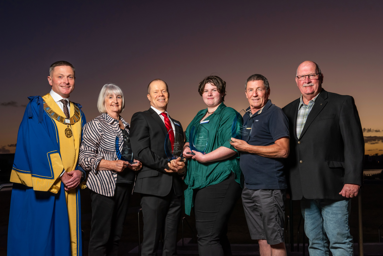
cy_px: 128
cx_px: 192
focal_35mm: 38
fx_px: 404
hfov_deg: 50.7
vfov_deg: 35.1
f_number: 9
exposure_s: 1/160
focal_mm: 38
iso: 800
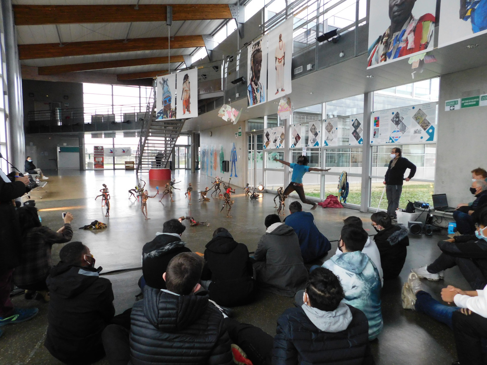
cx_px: 244
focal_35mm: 23
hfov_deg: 73.9
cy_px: 182
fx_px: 324
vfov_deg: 58.9
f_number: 3
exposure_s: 1/100
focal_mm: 4
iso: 400
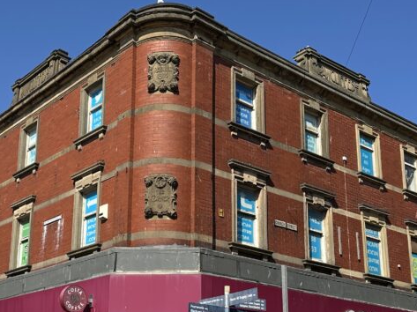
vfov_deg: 27.7
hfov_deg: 36.7
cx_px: 168
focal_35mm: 52
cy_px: 223
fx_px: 626
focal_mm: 6.86
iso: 80
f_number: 1.78
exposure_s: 1/4545
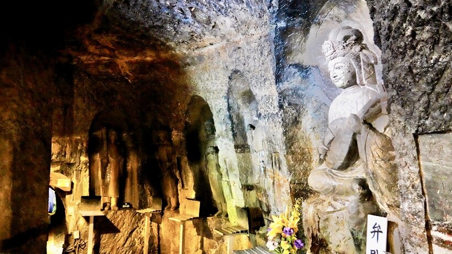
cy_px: 153
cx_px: 225
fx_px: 312
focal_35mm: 26
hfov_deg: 71.9
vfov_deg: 44.1
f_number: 4
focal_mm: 24
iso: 12800
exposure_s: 1/15
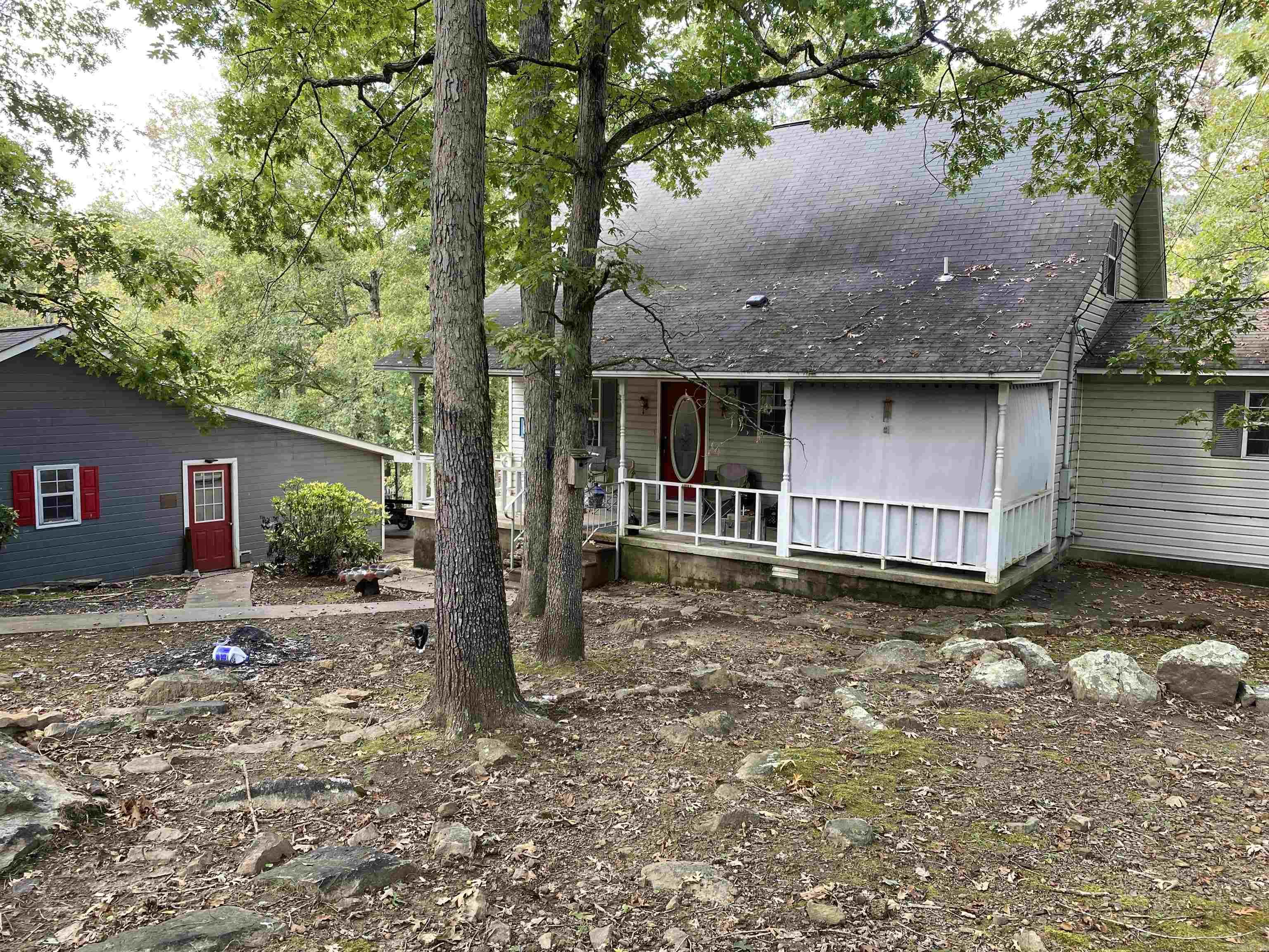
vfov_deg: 53.1
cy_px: 476
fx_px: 953
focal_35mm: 26
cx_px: 634
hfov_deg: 67.3
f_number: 1.8
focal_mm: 4.25
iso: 64
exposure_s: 1/121
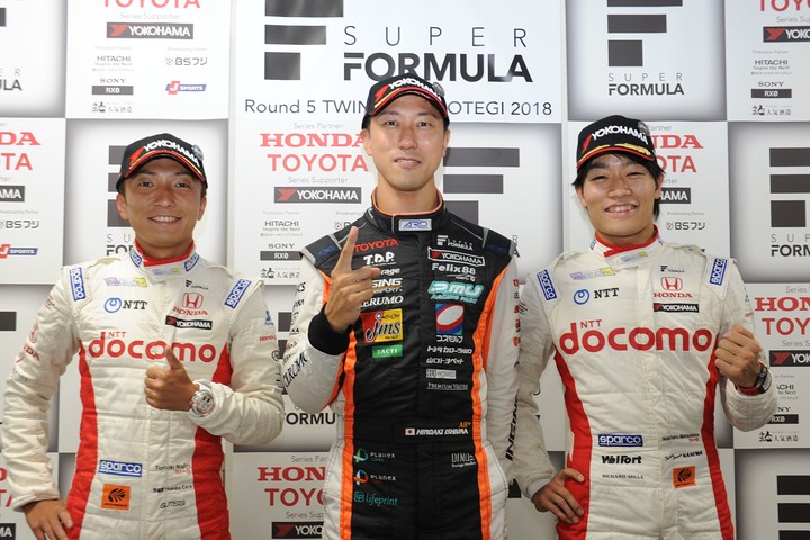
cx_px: 405
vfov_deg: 38.9
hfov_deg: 55.8
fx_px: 765
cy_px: 270
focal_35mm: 34
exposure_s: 1/60
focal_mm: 34
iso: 800
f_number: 6.7
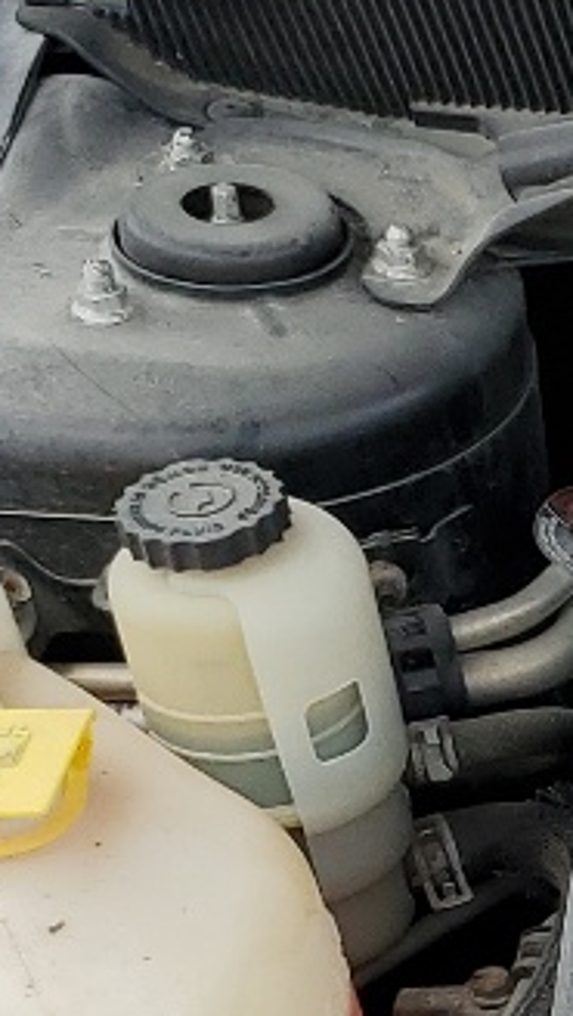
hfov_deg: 7.6
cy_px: 1419
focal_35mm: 138
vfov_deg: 14.7
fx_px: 3720
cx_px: 1741
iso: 50
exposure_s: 1/1111
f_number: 1.5
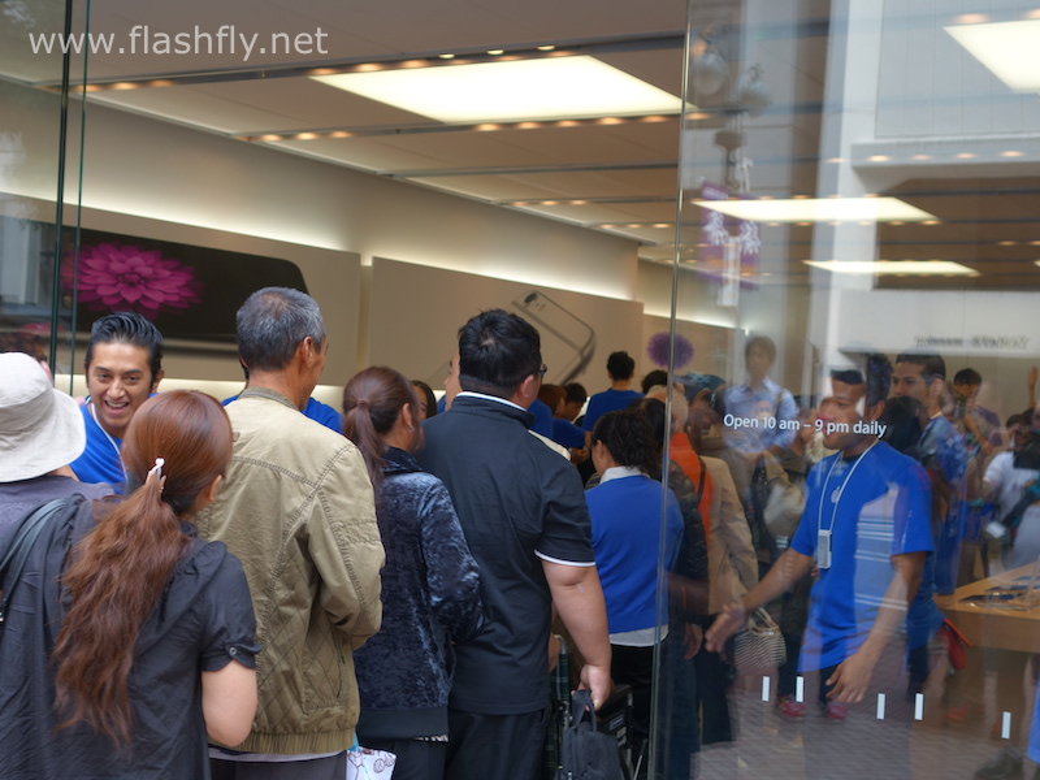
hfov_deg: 39.7
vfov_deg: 30.3
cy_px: 390
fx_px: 1442
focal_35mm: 48
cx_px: 520
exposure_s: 1/80
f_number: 3.2
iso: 160
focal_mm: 17.8
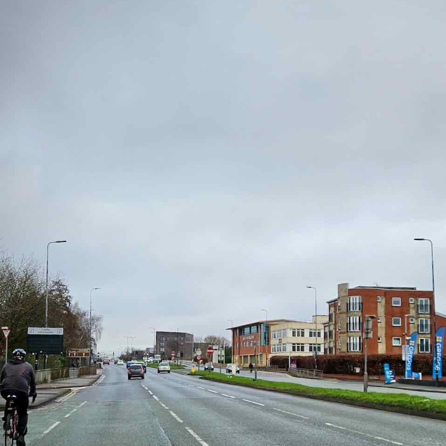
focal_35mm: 34
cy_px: 247
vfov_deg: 48.4
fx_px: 496
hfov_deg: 47.0
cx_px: 324
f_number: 1.8
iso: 25
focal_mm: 5.4
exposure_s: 1/1343
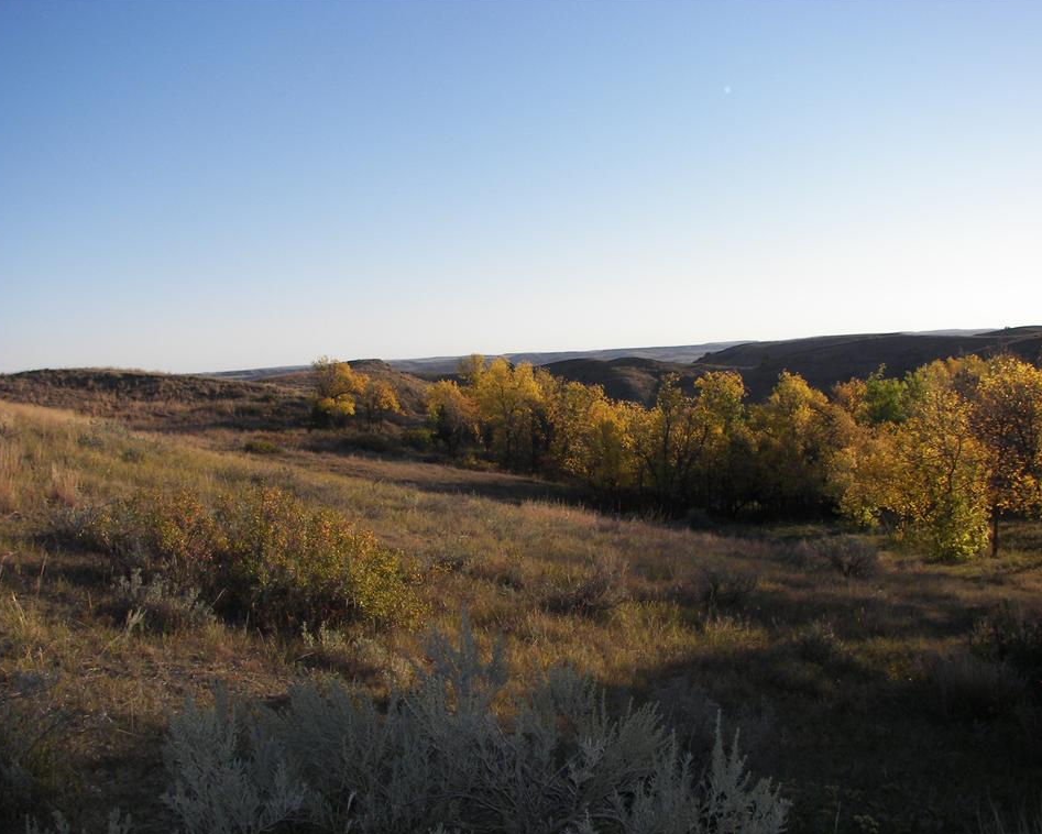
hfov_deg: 47.9
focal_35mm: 38
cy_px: 416
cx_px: 497
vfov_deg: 39.2
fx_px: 1172
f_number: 4
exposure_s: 1/500
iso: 64
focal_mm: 6
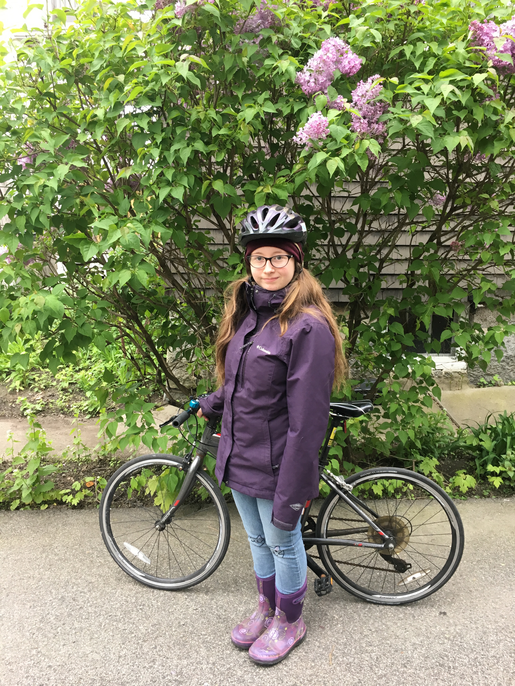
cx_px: 258
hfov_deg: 48.2
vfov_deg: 61.7
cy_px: 343
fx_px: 575
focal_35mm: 29
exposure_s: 1/30
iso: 25
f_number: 2.2
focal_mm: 4.15
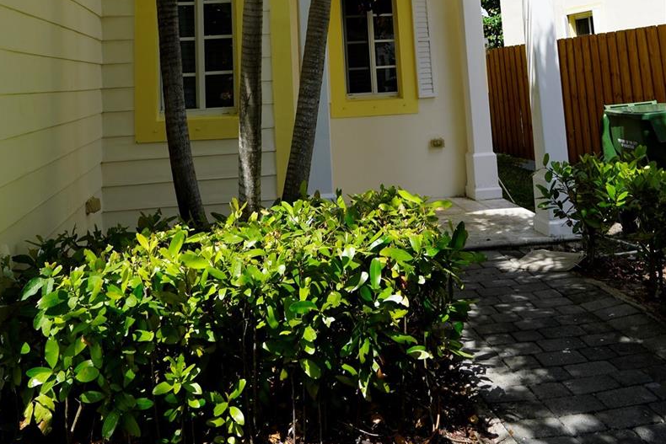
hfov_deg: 47.4
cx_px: 330
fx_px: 759
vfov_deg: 29.2
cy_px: -56
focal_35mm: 41
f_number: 5
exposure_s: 1/400
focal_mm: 18
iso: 100
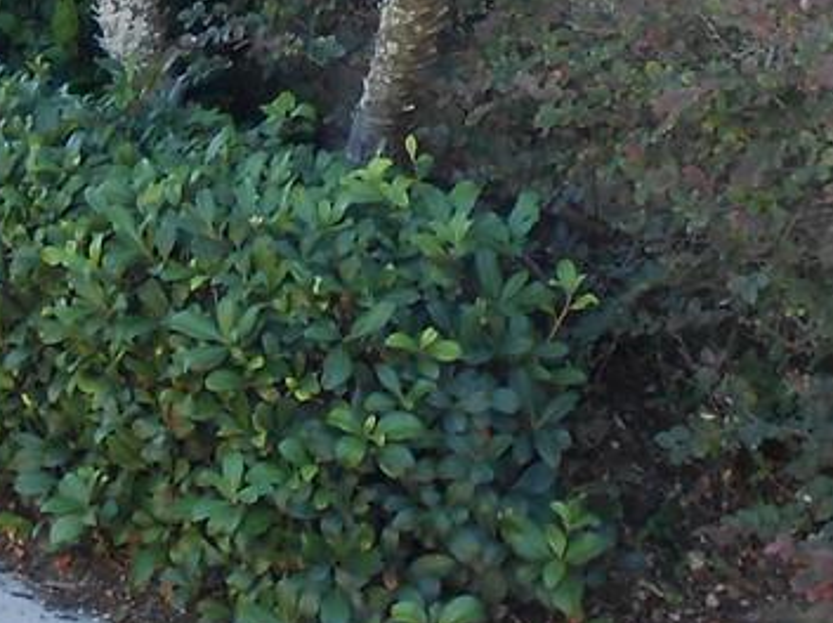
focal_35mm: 118
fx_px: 2837
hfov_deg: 16.6
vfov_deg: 11.9
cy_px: -345
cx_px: 153
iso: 80
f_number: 3.5
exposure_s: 1/50
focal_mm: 4.6
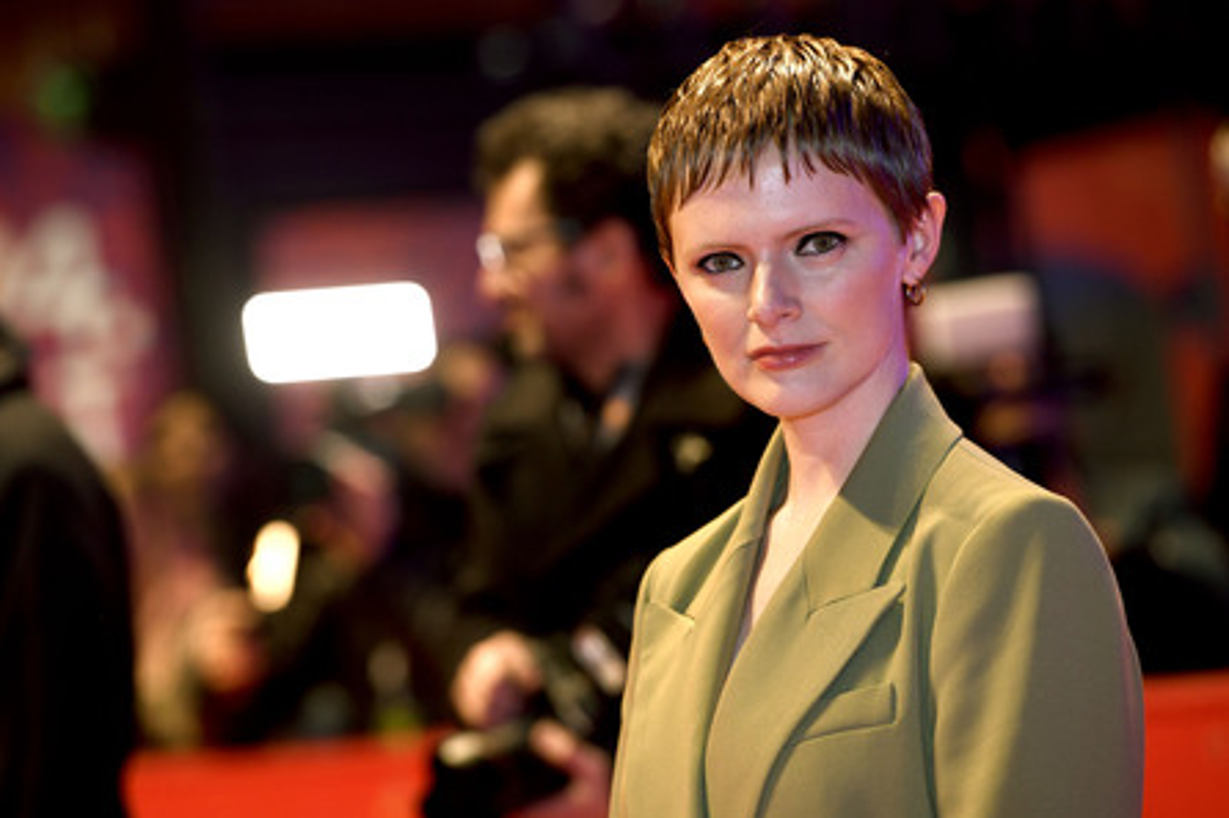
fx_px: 6040
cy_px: 410
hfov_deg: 11.6
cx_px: 610
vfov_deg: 7.8
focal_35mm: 177
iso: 800
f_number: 5
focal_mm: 175
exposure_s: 1/160
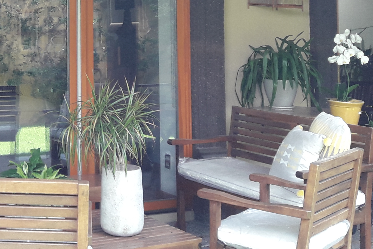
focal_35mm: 74
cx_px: 50
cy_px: -7
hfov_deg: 26.6
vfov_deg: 17.9
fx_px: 767
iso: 50
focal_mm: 3.7
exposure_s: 1/60
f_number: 1.9
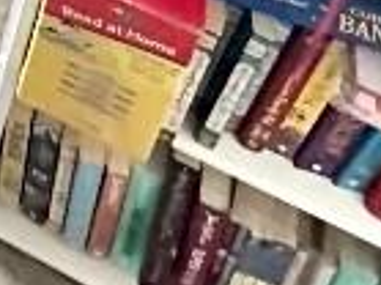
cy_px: -712
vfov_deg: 9.2
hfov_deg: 15.5
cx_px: -365
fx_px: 1133
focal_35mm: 103
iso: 800
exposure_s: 1/60
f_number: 2.2
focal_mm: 2.22
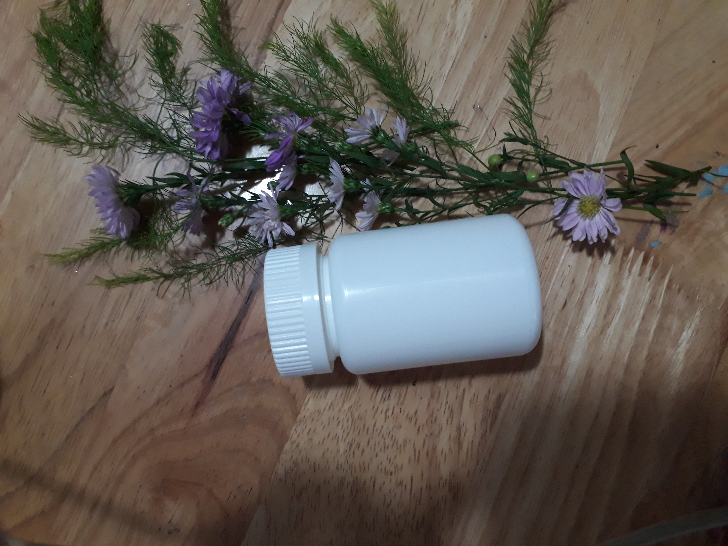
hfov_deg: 65.3
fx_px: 568
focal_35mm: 27
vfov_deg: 51.4
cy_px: 273
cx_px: 364
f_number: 1.9
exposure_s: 1/25
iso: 200
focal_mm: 3.6
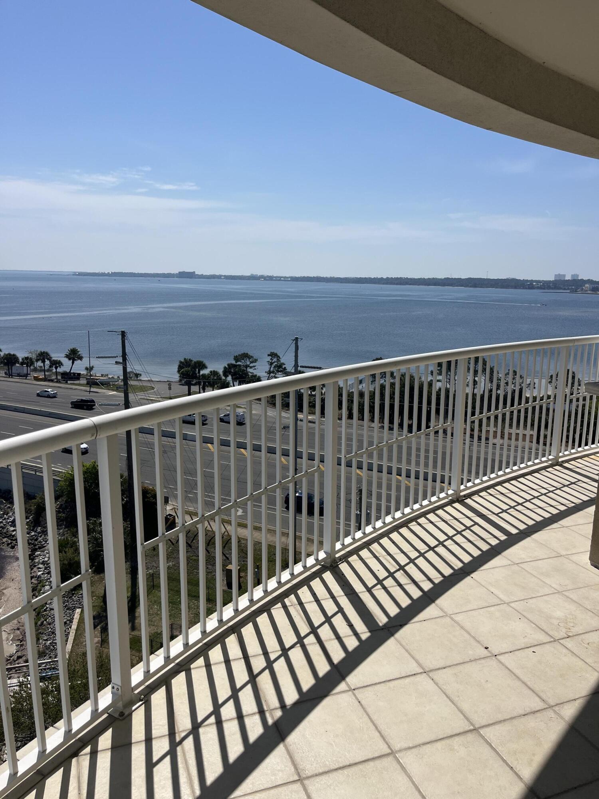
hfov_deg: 53.1
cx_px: 300
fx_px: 600
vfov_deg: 67.3
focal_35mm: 26
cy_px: 400
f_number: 1.6
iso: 50
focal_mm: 5.1
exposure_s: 1/9091
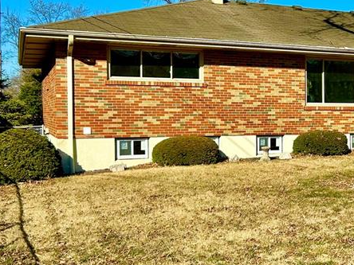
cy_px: 127
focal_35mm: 60
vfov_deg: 24.4
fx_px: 614
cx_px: 361
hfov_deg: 29.8
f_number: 1.5
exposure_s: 1/4115
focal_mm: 5.7
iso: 50
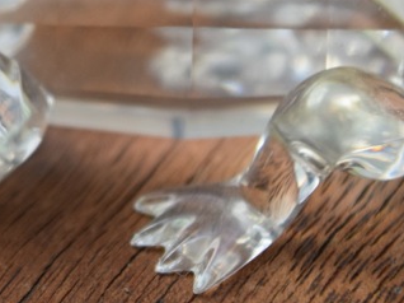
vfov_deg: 5.9
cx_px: -179
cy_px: -66
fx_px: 2910
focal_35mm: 250
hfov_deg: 7.8
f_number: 5.6
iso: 800
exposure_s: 1/80
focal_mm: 55
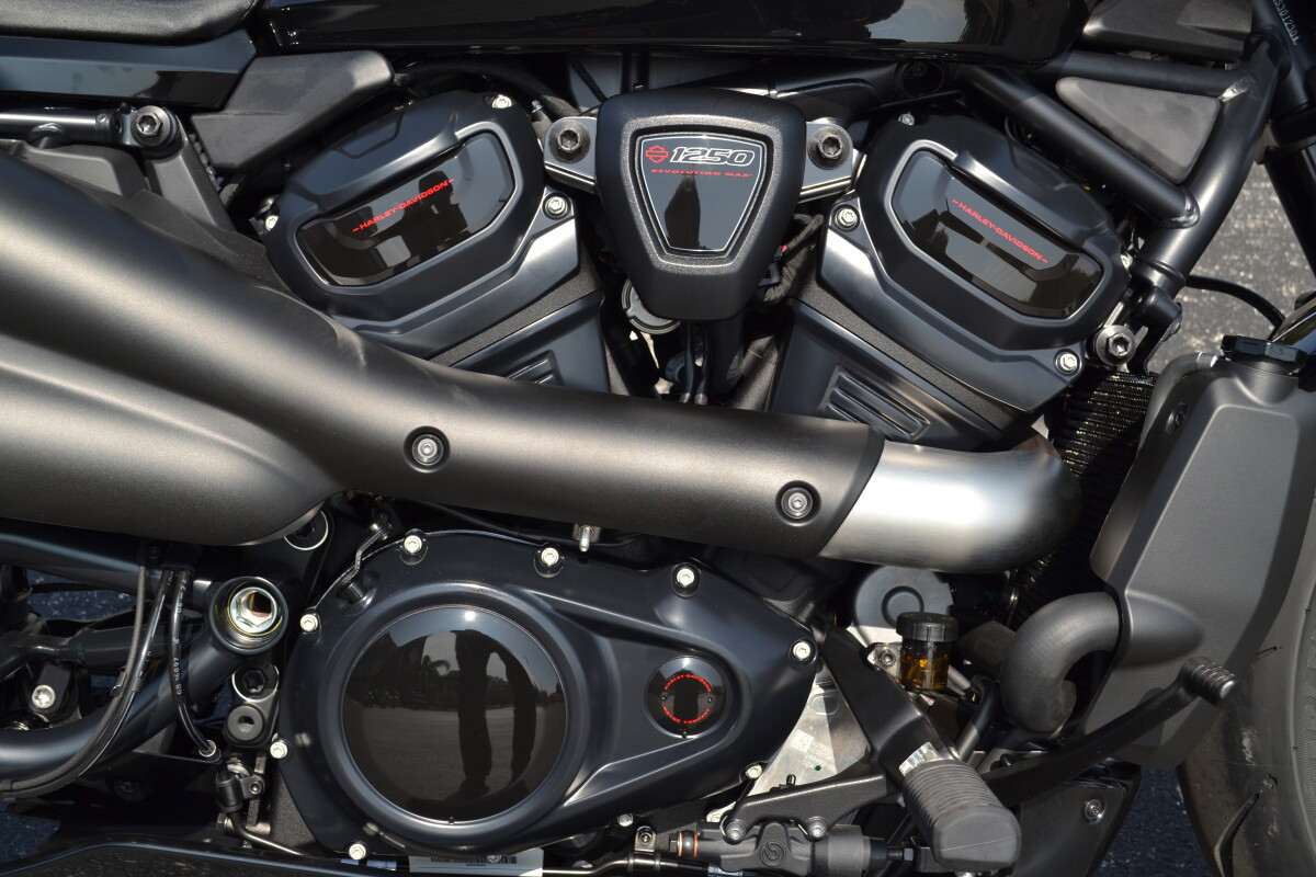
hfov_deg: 43.6
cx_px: 658
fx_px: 1645
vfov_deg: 29.9
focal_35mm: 45
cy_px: 438
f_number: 7.1
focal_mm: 30
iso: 100
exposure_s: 1/200
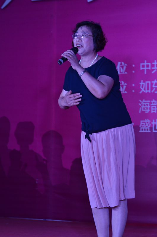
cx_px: 78
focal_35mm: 180
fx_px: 1183
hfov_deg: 7.6
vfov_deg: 11.4
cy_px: 118
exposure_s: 1/160
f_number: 4.5
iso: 1000
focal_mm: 120
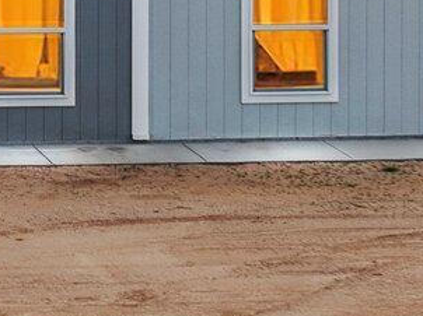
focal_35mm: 163
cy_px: -113
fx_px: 1990
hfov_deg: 11.4
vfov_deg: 8.9
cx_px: -305
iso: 100
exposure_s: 1/320
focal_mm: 12.3
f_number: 6.3
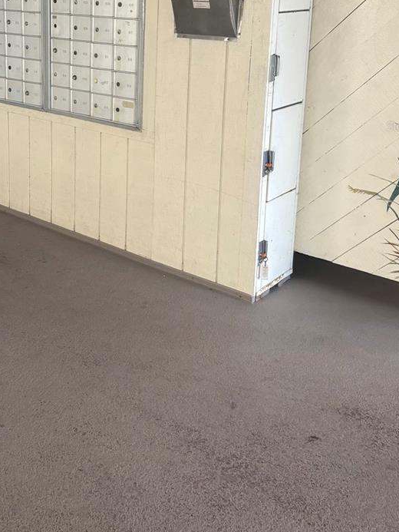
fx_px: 691
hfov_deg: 31.6
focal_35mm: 45
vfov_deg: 40.7
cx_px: 96
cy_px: 126
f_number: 1.6
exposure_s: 1/116
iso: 125
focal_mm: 5.96
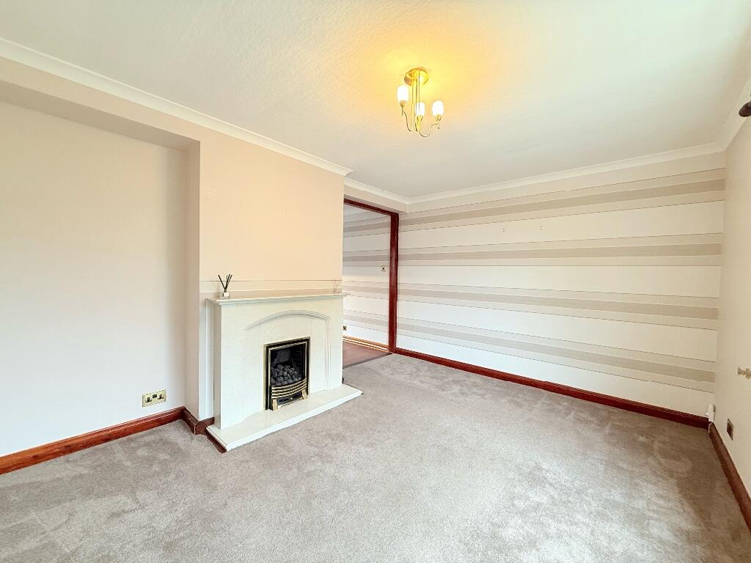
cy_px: 282
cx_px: 376
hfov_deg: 102.1
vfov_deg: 85.7
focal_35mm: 14
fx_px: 304
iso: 200
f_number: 2.2
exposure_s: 1/50
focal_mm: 2.22
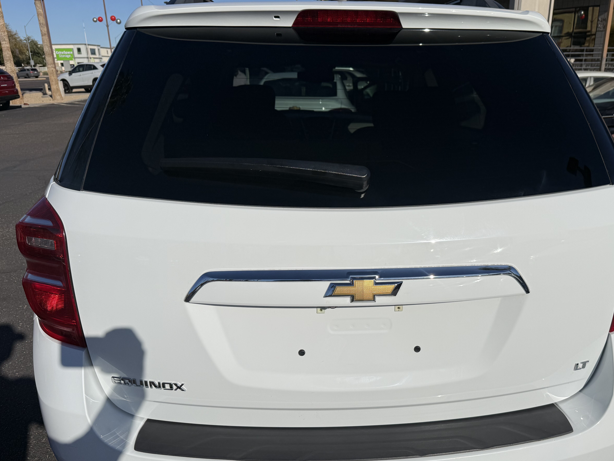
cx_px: 343
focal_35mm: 29
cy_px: 260
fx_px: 514
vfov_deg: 48.1
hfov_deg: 61.5
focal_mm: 6.76
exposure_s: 1/14286
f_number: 1.78
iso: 64
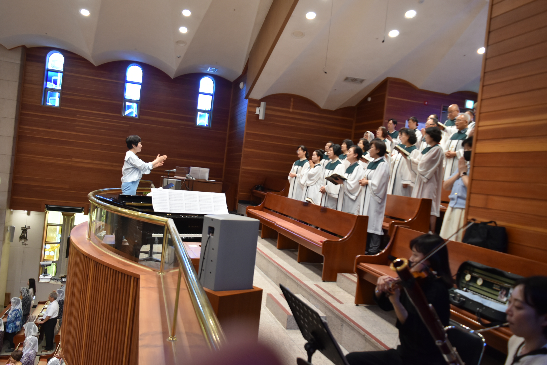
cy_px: 182
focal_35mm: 27
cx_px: 274
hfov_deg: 67.3
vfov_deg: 48.0
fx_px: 411
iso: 800
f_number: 4
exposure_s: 1/60
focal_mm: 18
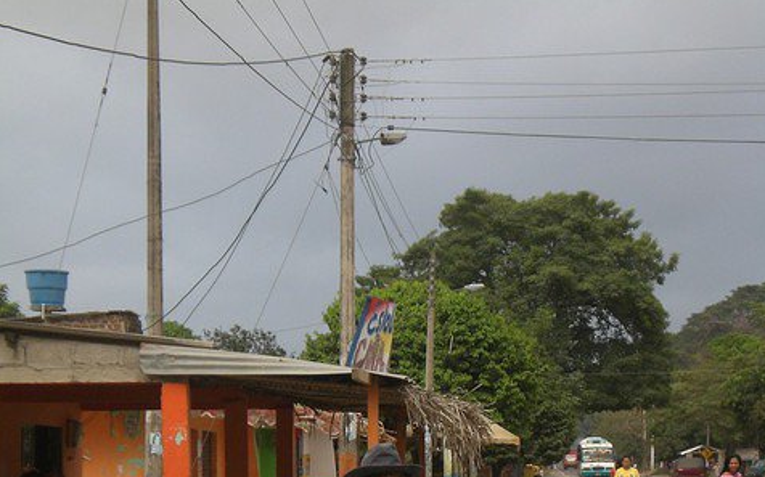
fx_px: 2230
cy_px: 508
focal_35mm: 107
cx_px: 384
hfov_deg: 19.5
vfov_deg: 12.0
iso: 100
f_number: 4.5
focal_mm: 12.47
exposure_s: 1/160
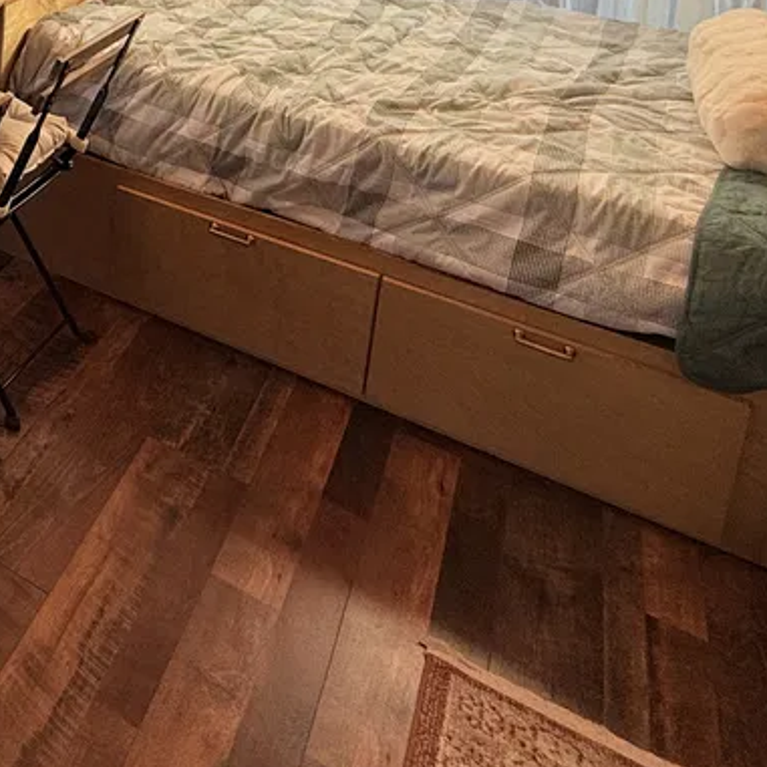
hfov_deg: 34.7
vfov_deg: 34.9
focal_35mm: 39
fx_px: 978
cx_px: -141
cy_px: -133
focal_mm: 2.22
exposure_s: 1/99
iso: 40
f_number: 2.2
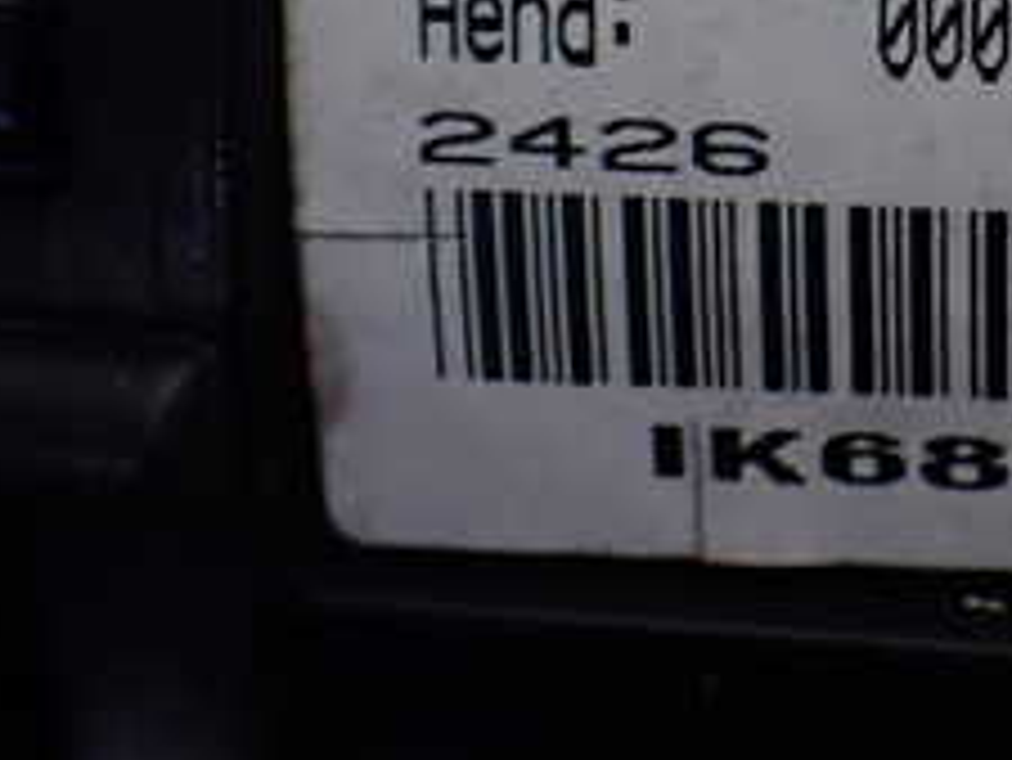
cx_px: 1313
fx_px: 2340
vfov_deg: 17.7
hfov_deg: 22.0
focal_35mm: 80
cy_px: -112
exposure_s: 1/125
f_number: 2.3
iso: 250
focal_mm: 5.4
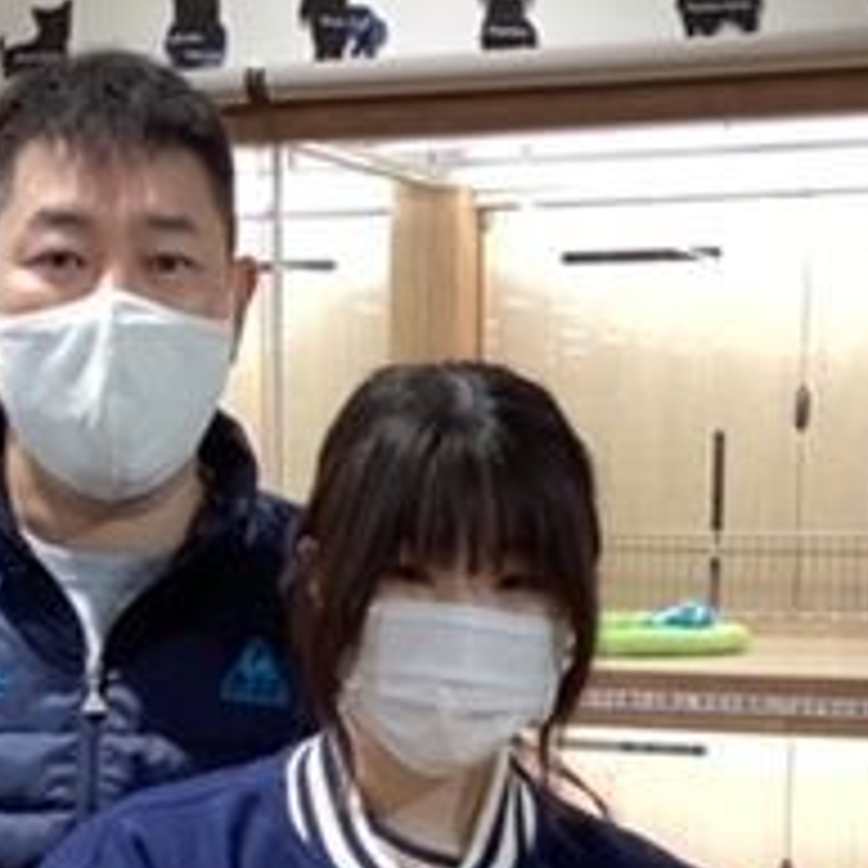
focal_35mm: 85
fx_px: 2411
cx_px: 382
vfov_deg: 19.8
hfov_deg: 20.4
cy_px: 864
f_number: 2.4
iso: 100
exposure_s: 1/50
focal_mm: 3.3
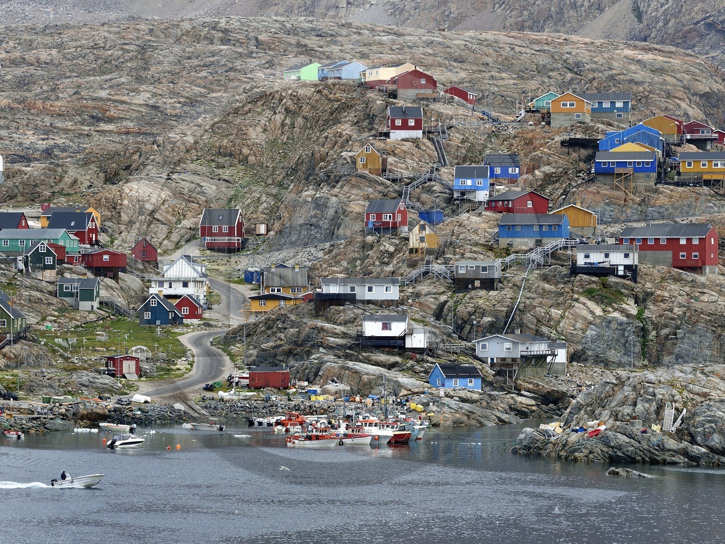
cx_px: 330
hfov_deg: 11.0
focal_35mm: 180
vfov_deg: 8.3
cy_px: 273
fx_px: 3770
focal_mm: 165
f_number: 6.3
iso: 400
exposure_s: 1/400
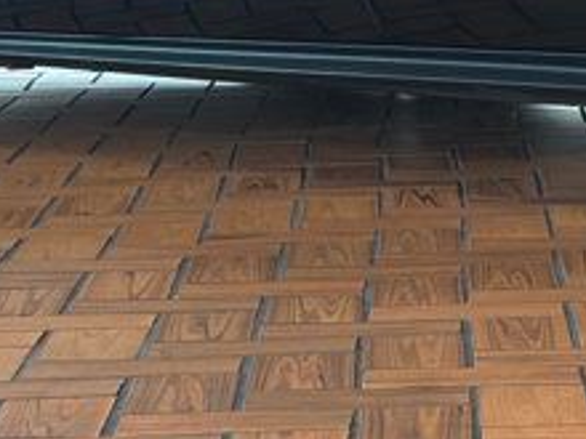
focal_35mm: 223
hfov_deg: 8.7
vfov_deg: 6.5
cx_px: 842
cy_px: -325
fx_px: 3775
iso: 64
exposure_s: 1/120
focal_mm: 6.86
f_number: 1.78
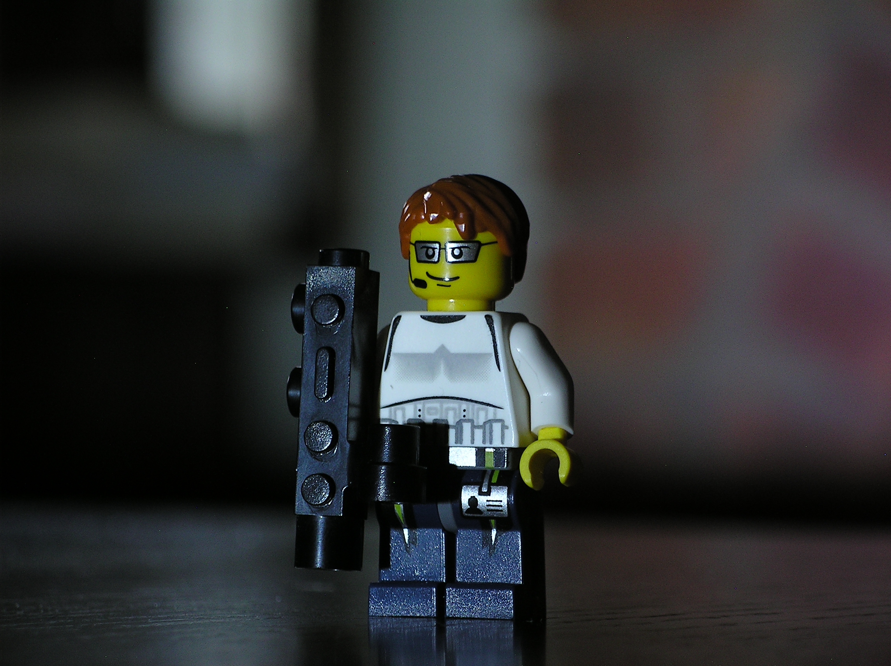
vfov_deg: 7.9
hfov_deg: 10.6
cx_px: 446
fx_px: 4809
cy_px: 333
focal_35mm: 187
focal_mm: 39
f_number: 4.6
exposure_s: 1
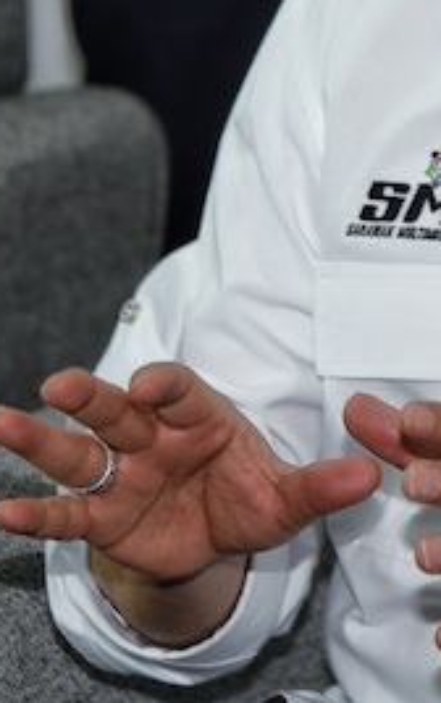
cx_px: 688
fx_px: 6697
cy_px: 135
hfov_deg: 3.8
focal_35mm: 349
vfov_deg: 6.0
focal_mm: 92
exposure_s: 1/100
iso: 400
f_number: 4.5
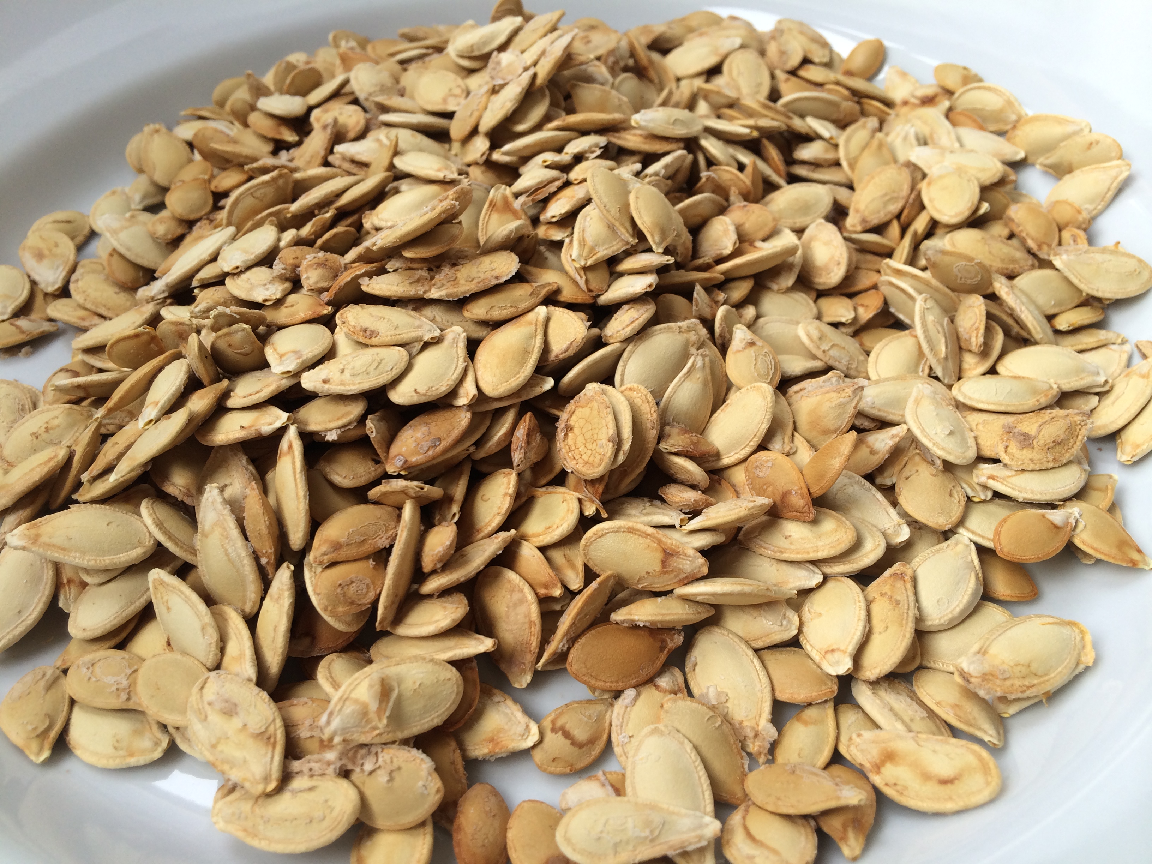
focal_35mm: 30
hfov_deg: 60.0
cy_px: 432
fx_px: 998
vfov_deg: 46.8
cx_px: 576
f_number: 2.2
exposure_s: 1/160
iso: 32
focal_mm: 4.12
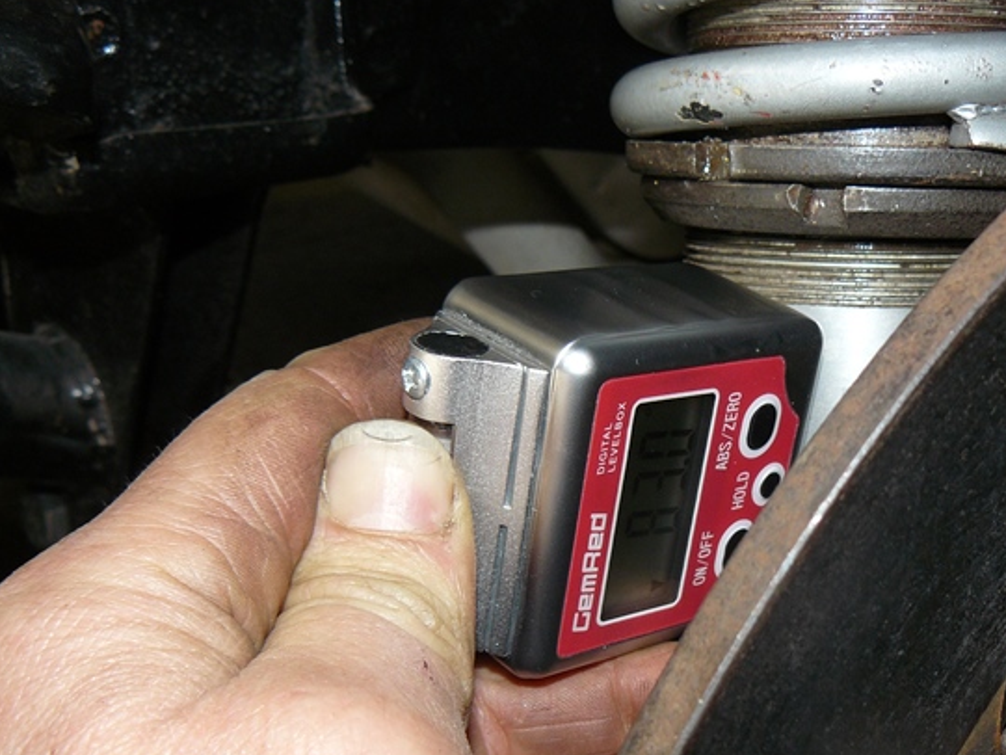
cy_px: 460
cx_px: 581
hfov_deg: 38.8
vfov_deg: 29.6
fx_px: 1424
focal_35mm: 49
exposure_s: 1/30
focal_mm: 6
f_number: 4
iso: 100
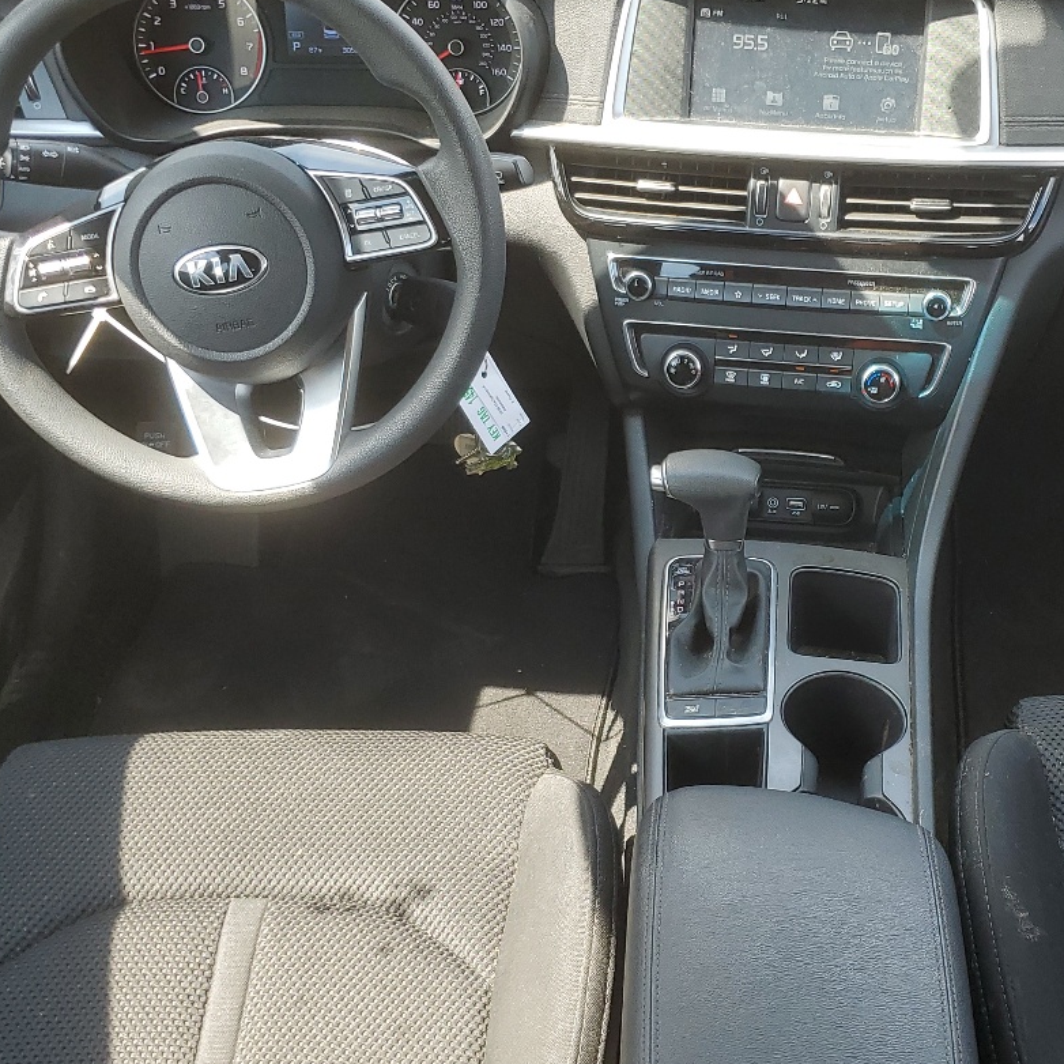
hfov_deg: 35.5
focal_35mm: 47
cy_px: 573
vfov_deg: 36.0
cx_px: 750
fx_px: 1634
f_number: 1.5
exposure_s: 1/244
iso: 50
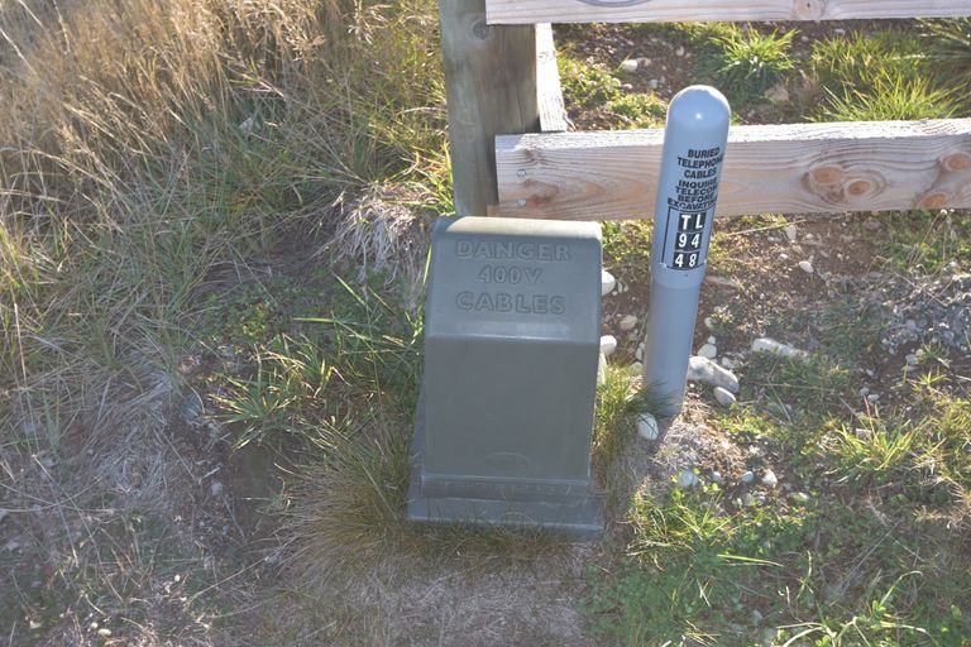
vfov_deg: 40.0
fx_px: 890
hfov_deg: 57.2
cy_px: 324
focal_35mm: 33
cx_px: 486
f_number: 4.5
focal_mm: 22
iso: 180
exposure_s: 1/200
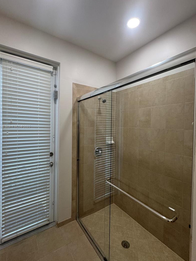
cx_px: 97
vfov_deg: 94.5
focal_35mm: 16
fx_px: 121
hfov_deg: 78.1
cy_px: 127
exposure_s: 1/120
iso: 160
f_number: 2.2
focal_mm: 2.22
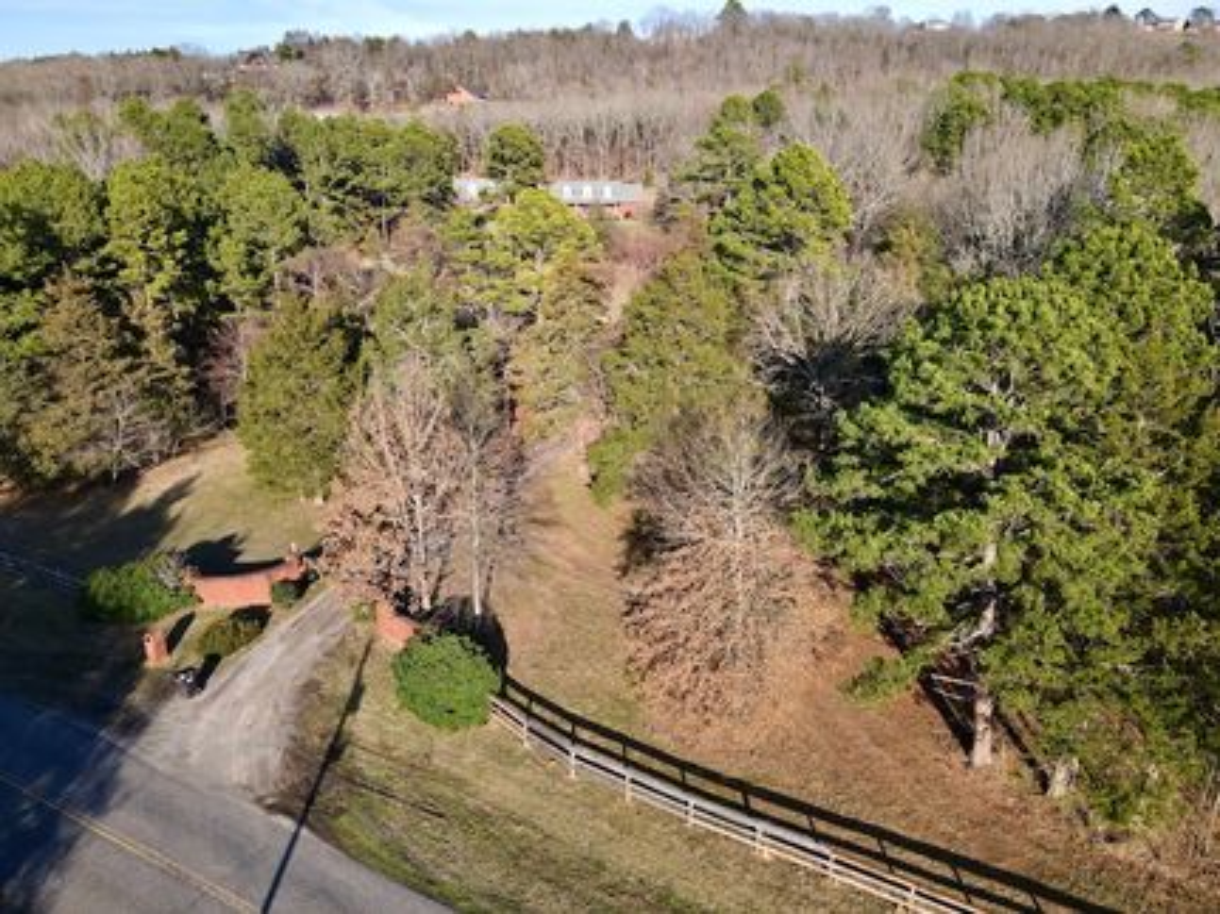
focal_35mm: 24
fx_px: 846
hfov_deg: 71.6
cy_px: 457
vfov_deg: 56.8
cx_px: 610
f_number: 2.8
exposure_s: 1/15
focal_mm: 4.5
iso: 310
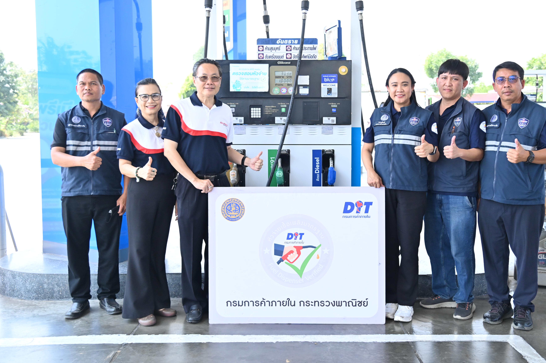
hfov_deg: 51.8
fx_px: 561
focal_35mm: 37
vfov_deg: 35.9
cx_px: 298
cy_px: 162
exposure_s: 1/1600
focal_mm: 32
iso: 1800
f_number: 4
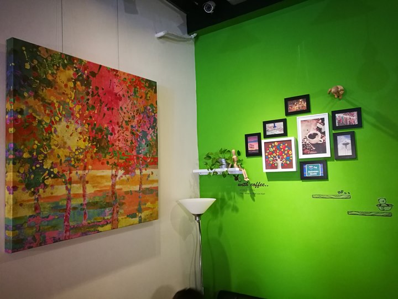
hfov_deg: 65.3
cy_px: 150
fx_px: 310
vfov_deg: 51.4
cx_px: 199
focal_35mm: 27
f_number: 2.2
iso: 500
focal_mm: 4.5
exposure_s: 1/20
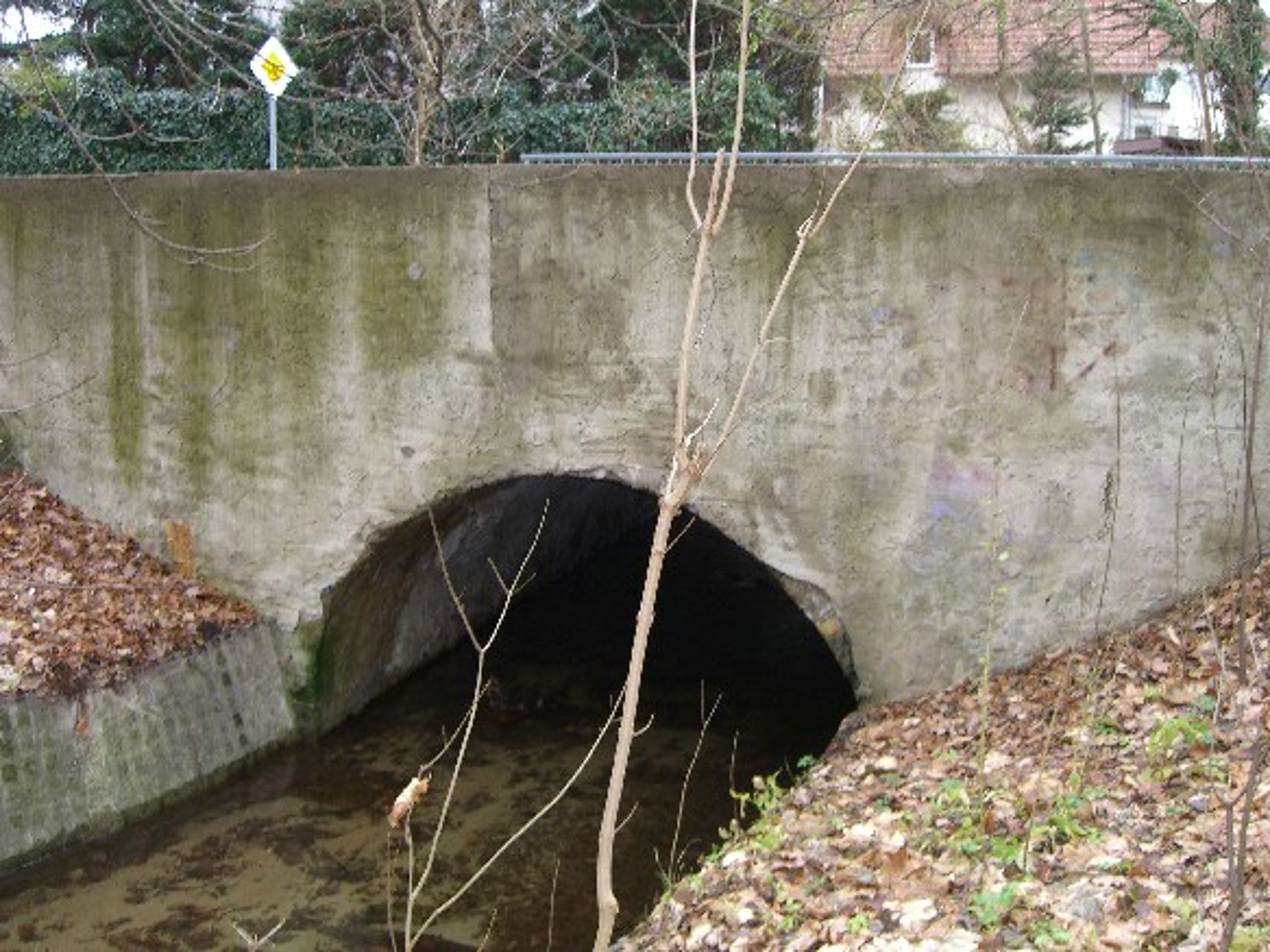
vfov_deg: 37.7
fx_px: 1394
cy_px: 476
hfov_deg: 49.0
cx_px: 635
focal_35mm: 38
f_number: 2.8
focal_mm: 7.9
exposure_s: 1/60
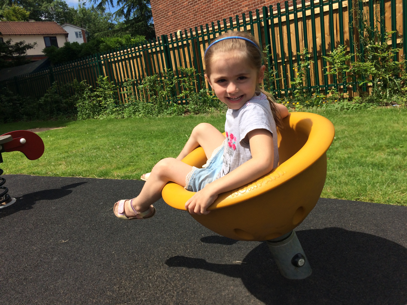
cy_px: 152
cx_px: 204
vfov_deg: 48.2
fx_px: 341
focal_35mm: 29
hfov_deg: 61.7
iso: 32
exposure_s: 1/2283
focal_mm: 4.15
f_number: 2.2
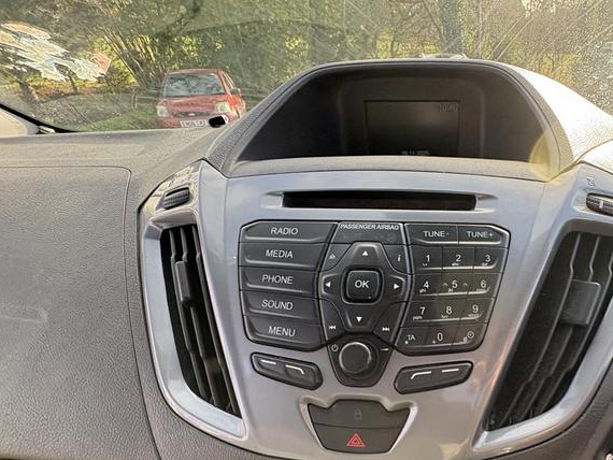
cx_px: 448
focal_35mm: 22
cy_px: 344
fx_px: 390
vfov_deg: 58.0
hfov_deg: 71.9
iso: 100
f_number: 2.2
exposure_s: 1/139
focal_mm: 2.22
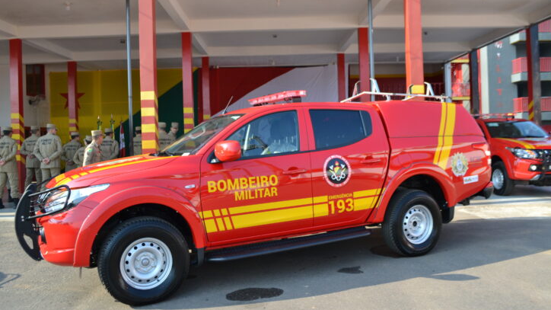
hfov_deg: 64.3
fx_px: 438
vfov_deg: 38.9
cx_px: 280
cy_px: 144
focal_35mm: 30
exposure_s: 1/640
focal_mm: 18
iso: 400
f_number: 4.5
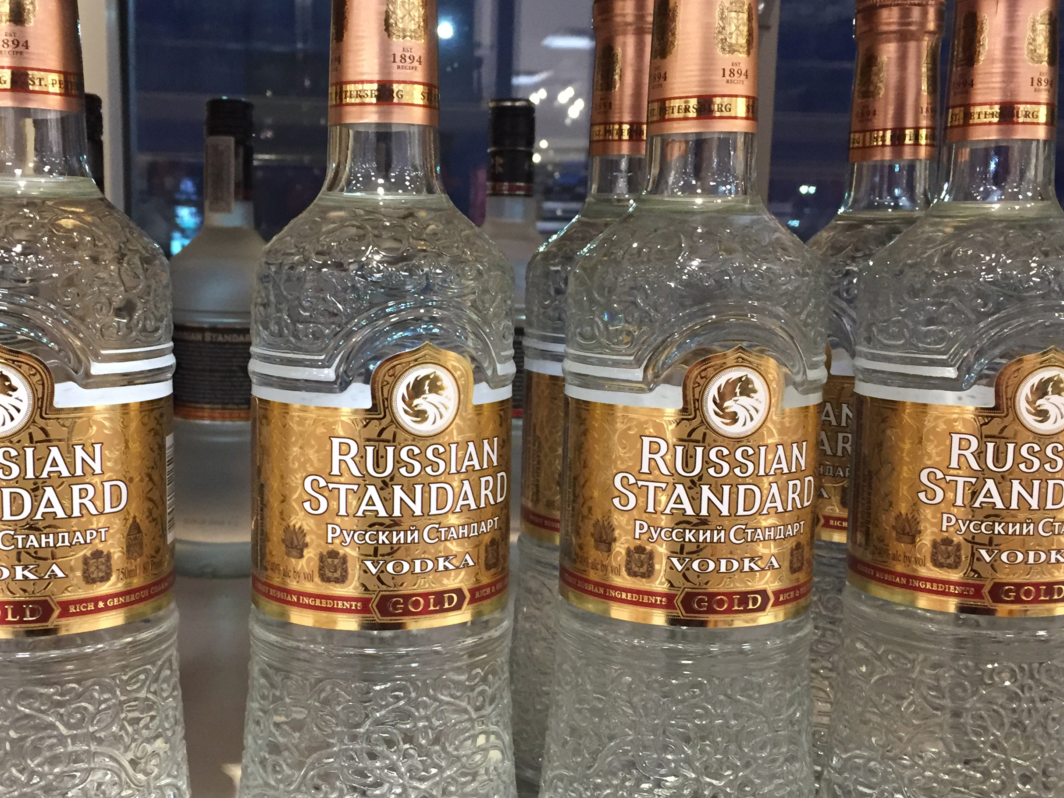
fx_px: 1199
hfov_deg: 47.7
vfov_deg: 36.8
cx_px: 448
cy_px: 445
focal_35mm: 39
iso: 200
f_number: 2.2
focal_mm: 4.15
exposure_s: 1/30
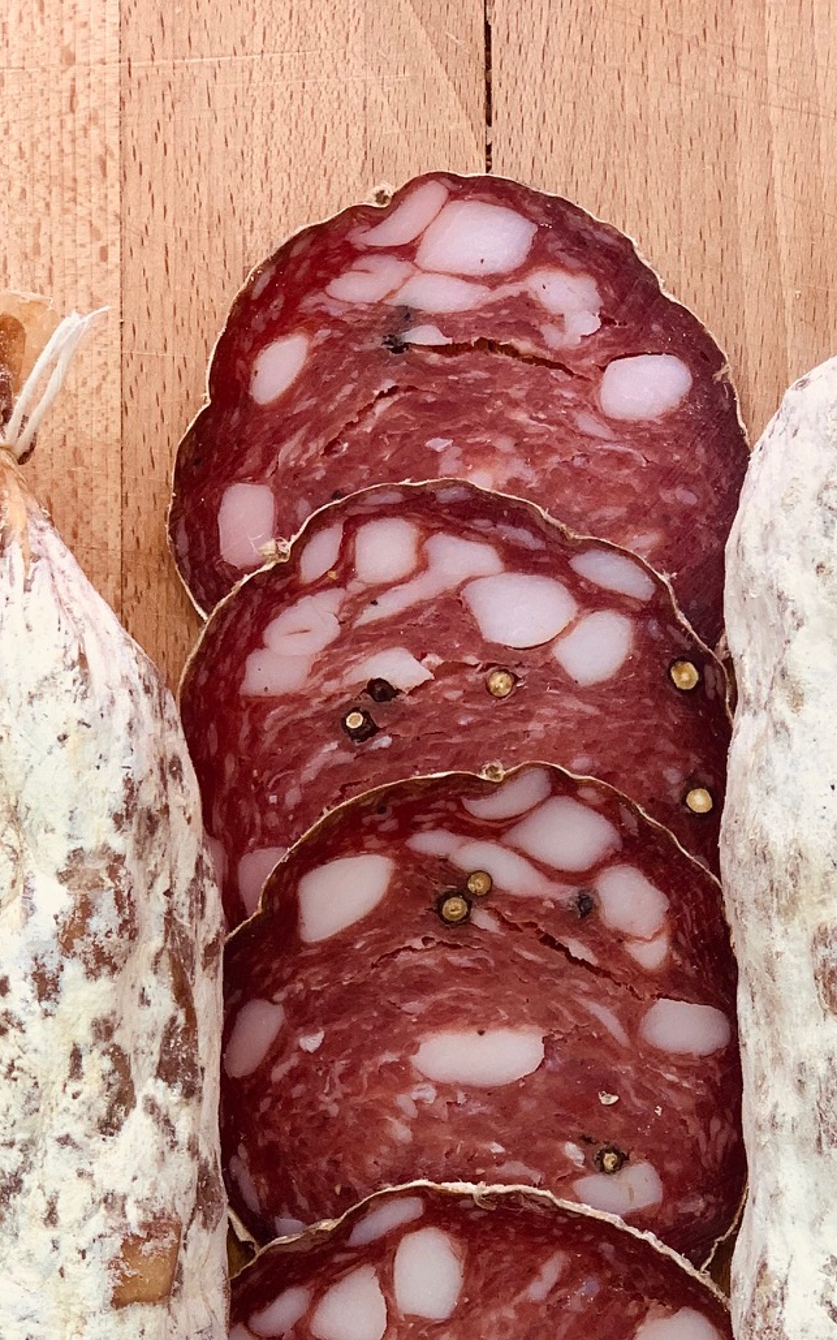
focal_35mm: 108
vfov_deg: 19.0
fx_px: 3942
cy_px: 1121
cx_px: 469
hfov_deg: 12.1
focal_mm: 6
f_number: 2.4
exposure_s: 1/100
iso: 40
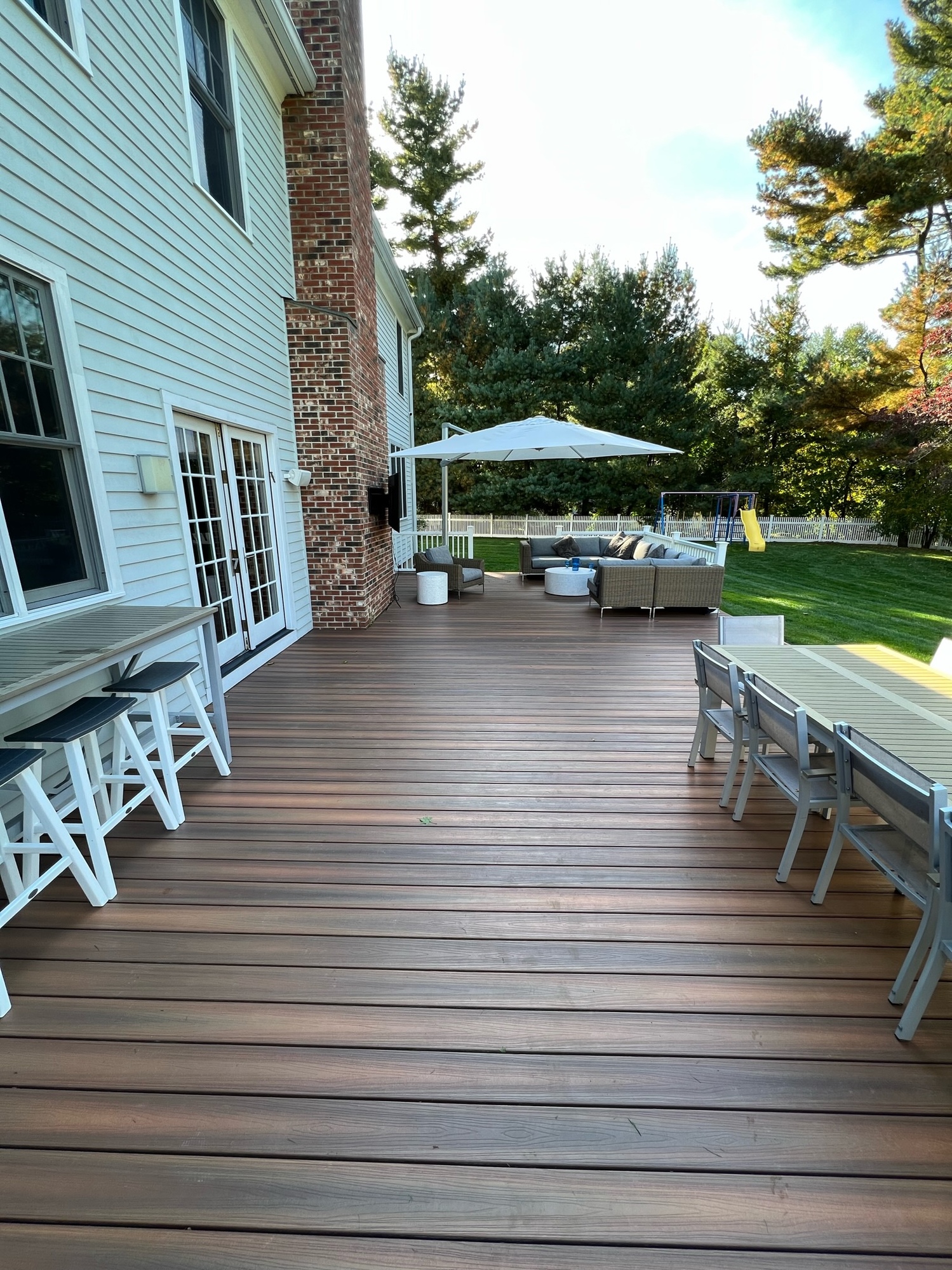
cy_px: 635
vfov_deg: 106.2
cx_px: 476
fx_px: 477
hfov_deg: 89.9
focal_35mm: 13
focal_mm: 1.57
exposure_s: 1/135
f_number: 1.8
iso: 32
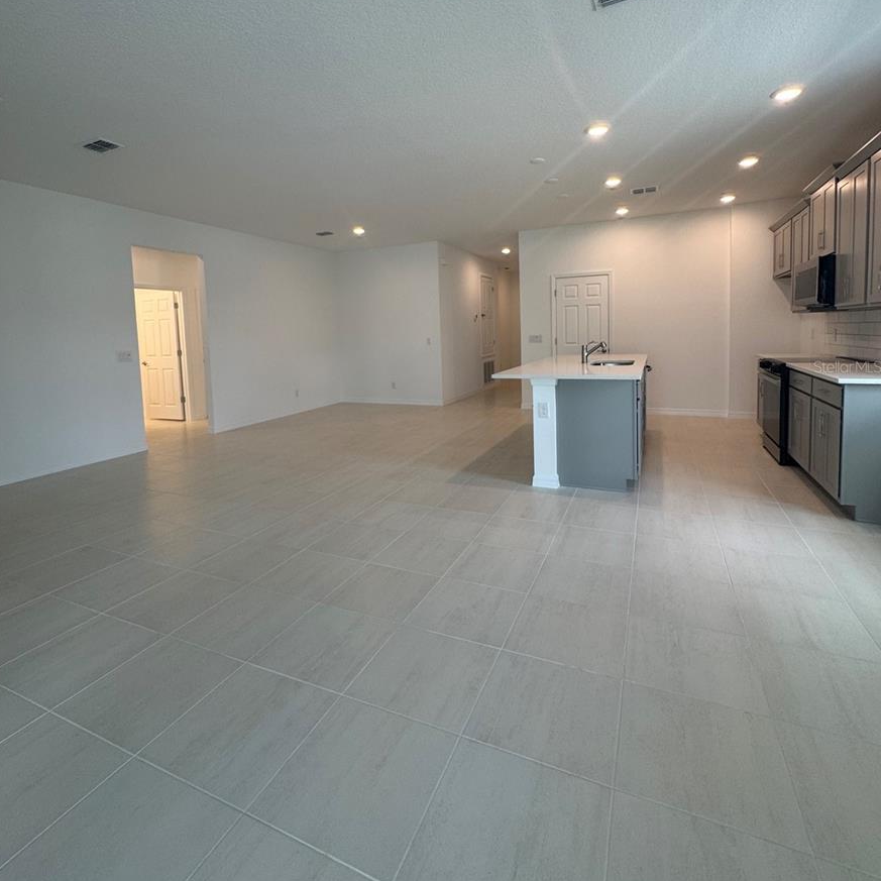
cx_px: 431
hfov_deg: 84.0
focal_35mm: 17
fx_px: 490
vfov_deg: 83.2
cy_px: 366
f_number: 2.2
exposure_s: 1/120
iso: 100
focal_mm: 2.22
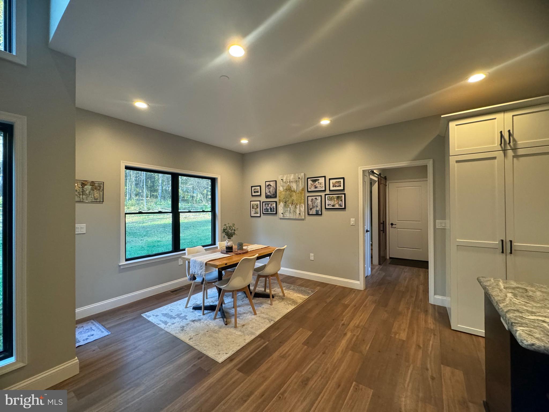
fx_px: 222
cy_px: 206
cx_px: 274
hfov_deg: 102.1
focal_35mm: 14
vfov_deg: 85.7
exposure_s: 1/120
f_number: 2.2
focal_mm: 2.22
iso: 320
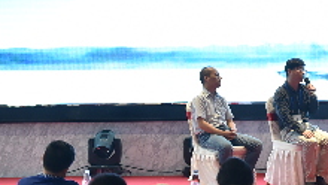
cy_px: 13
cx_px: 338
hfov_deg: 9.2
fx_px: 2027
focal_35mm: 233
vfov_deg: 5.2
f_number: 4.5
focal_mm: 98
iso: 2500
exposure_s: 1/160
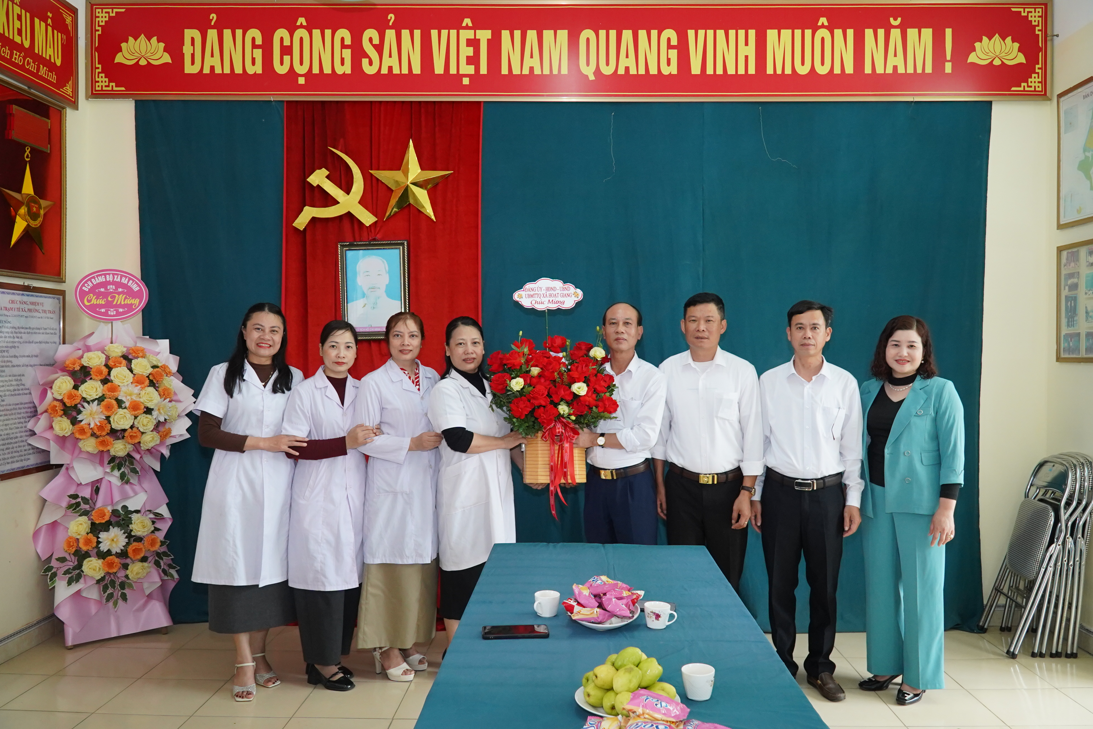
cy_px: 364
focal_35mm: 27
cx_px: 546
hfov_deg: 67.4
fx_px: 820
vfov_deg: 47.9
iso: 1600
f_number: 6.3
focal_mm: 18
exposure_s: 1/125
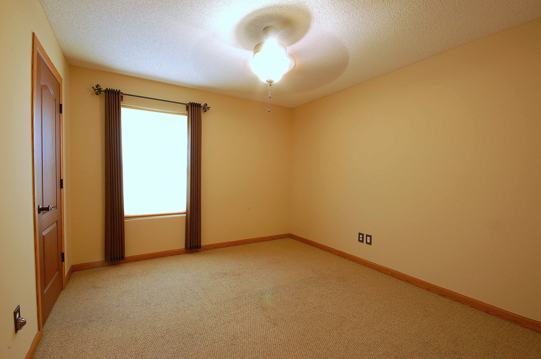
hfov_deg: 100.4
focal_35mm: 15
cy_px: 180
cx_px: 270
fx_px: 225
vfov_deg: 77.2
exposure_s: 4
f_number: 16
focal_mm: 10
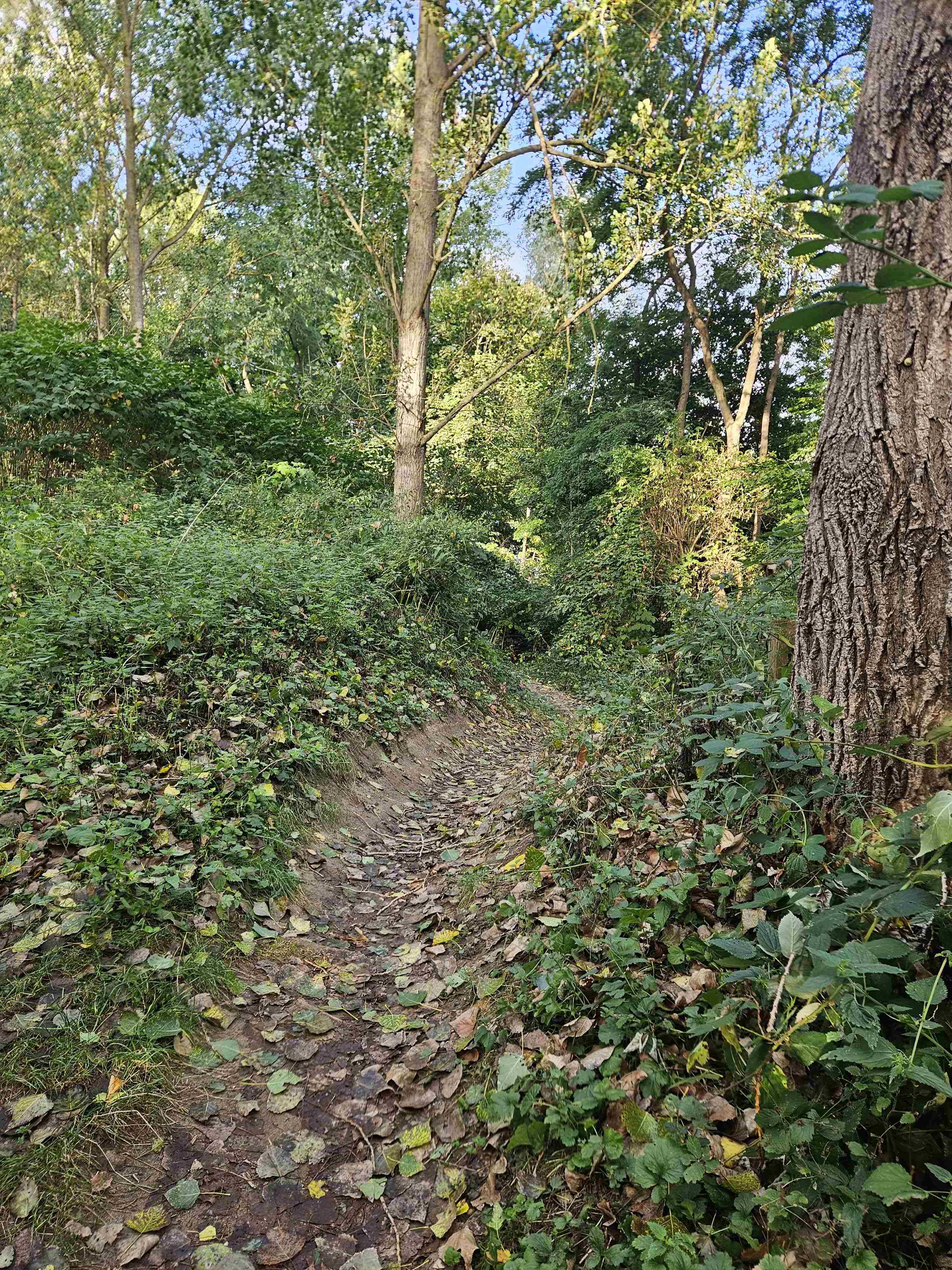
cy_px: 635
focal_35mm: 23
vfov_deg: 73.9
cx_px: 476
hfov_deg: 58.9
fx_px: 843
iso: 32
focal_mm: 5.4
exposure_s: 1/100
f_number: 1.8
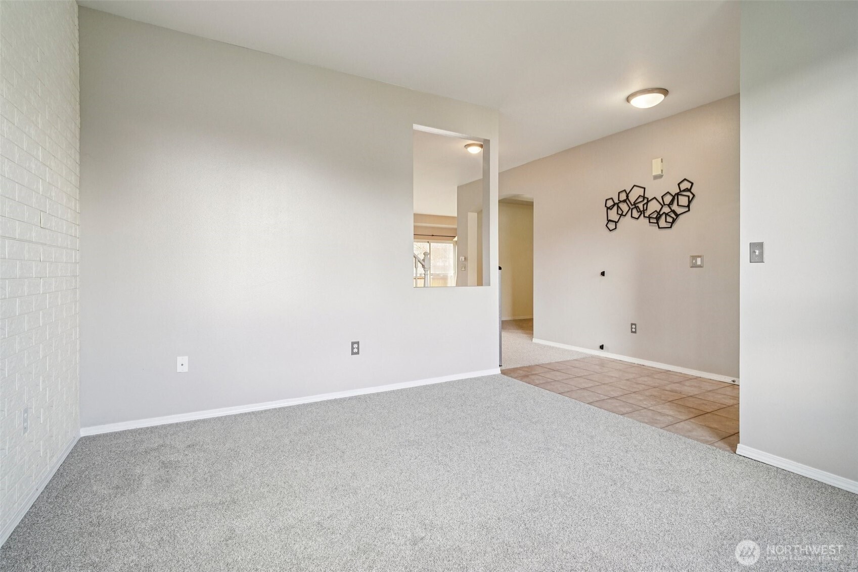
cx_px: 429
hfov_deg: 96.7
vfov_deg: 73.7
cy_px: 286
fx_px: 381
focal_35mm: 16
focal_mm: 16
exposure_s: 1/30
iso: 1600
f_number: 8
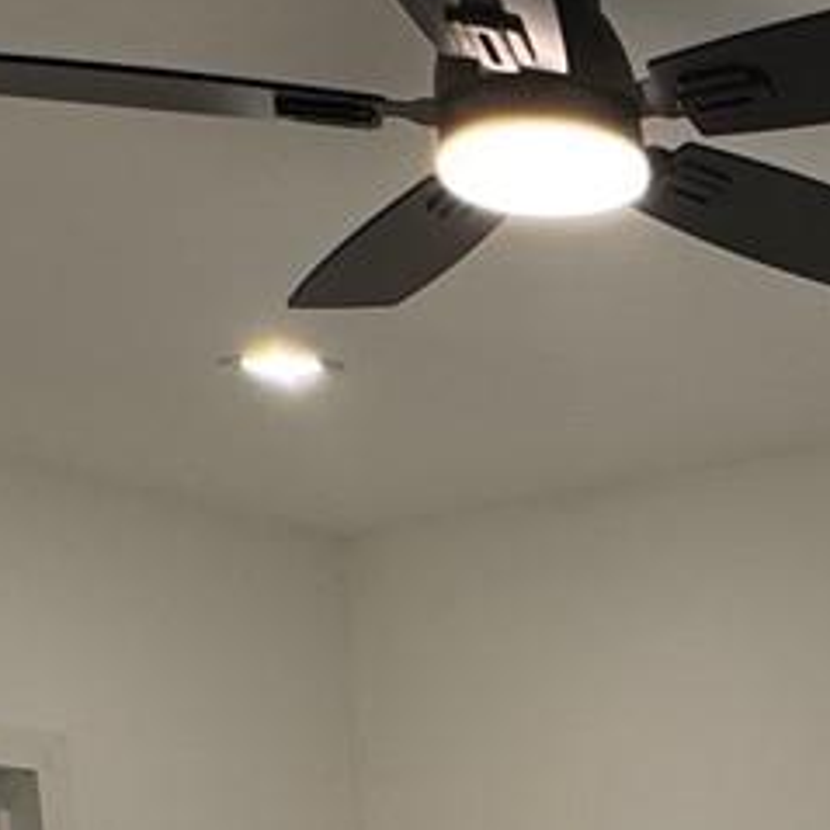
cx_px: 1122
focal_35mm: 83
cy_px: 1459
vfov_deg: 17.3
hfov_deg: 19.1
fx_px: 2252
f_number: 2.2
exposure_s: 1/99
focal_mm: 2.22
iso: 40
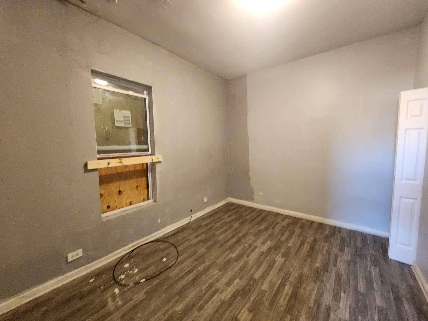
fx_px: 161
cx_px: 214
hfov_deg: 106.2
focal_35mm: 13
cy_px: 160
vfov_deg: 89.9
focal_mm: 2.2
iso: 640
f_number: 2.2
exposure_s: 1/25
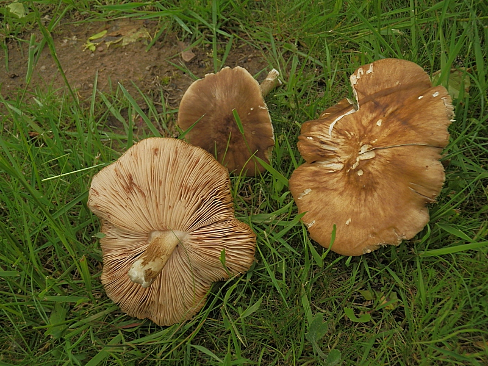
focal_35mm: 37
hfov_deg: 50.1
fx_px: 522
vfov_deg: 38.7
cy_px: 183
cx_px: 244
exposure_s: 1/320
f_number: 3.9
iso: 200
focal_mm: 6.7
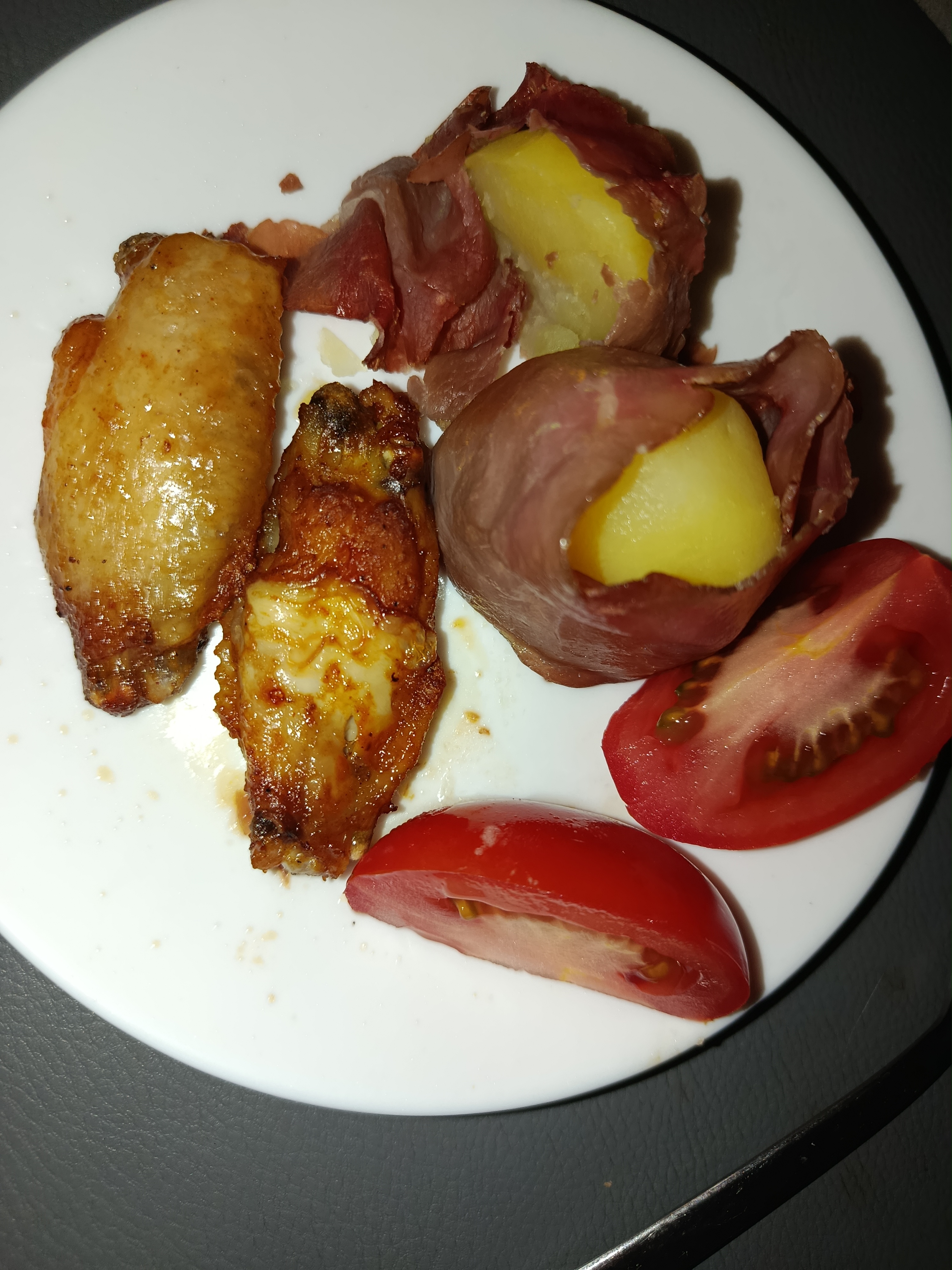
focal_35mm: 24
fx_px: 880
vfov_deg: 71.6
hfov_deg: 56.8
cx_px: 476
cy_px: 635
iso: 255
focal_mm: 5.24
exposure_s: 1/100
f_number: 1.7
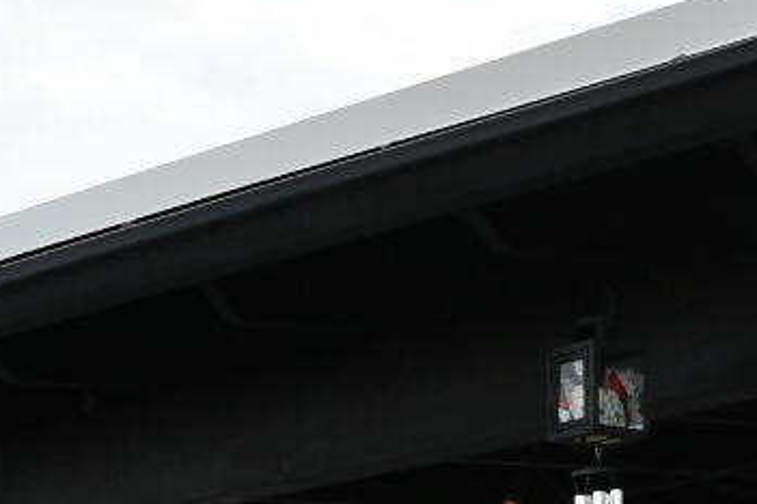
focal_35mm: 171
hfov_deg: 12.0
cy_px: 1064
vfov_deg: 7.6
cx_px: 576
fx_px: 3595
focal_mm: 25
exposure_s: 1/250
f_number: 6.3
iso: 200
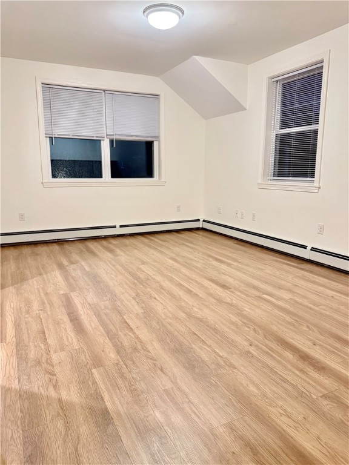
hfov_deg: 56.8
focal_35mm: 24
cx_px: 174
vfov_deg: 71.6
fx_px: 323
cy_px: 232
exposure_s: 1/60
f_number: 1.78
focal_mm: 6.76
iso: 640
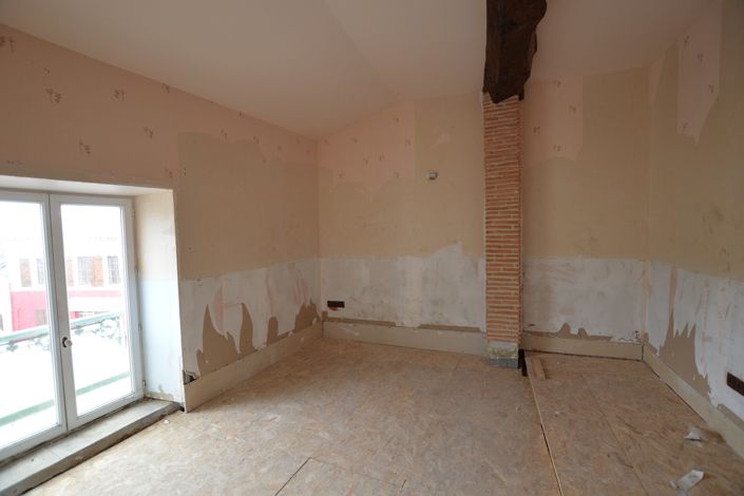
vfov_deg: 77.3
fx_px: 310
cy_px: 248
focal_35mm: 15
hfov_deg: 100.4
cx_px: 372
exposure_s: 1/60
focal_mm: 10
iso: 400
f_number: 4
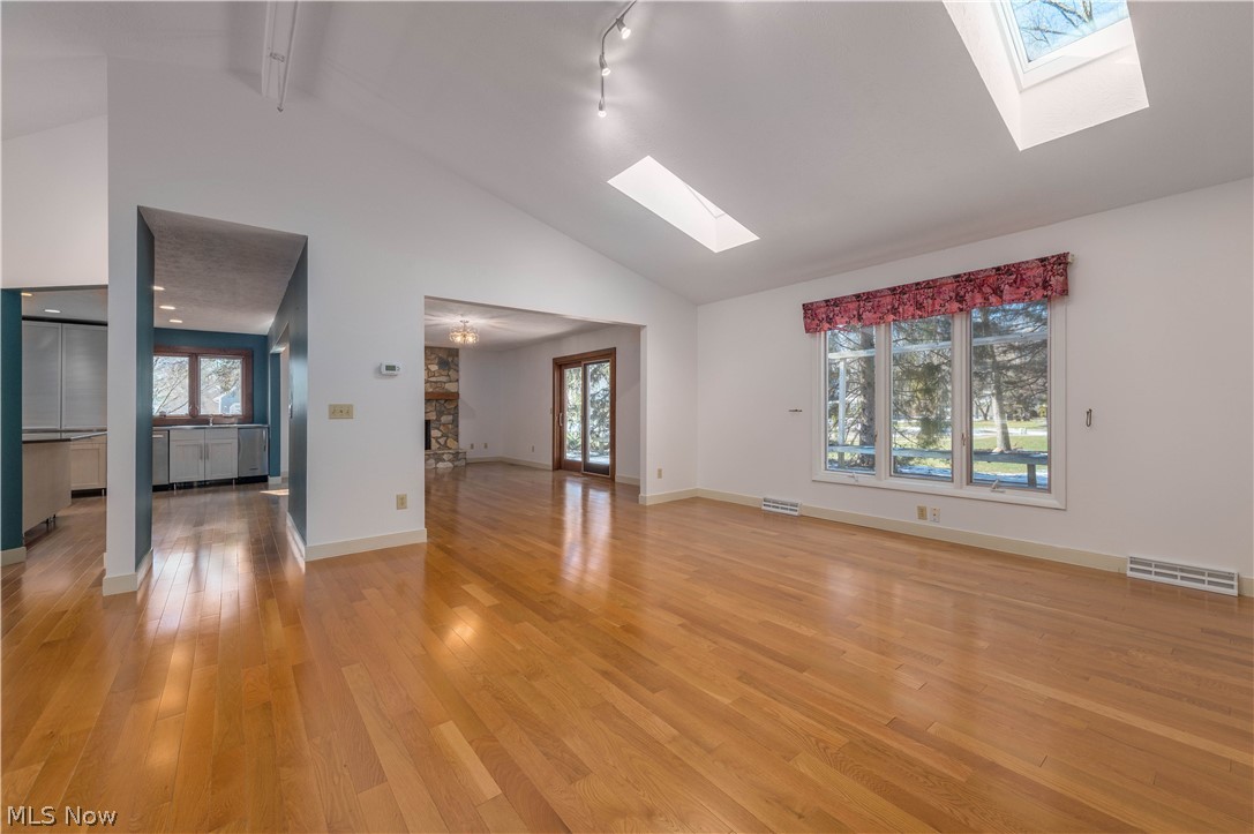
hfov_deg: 104.3
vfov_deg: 81.1
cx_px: 627
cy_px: 417
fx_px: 487
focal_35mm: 14
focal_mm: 14
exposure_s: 1/60
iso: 200
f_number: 9
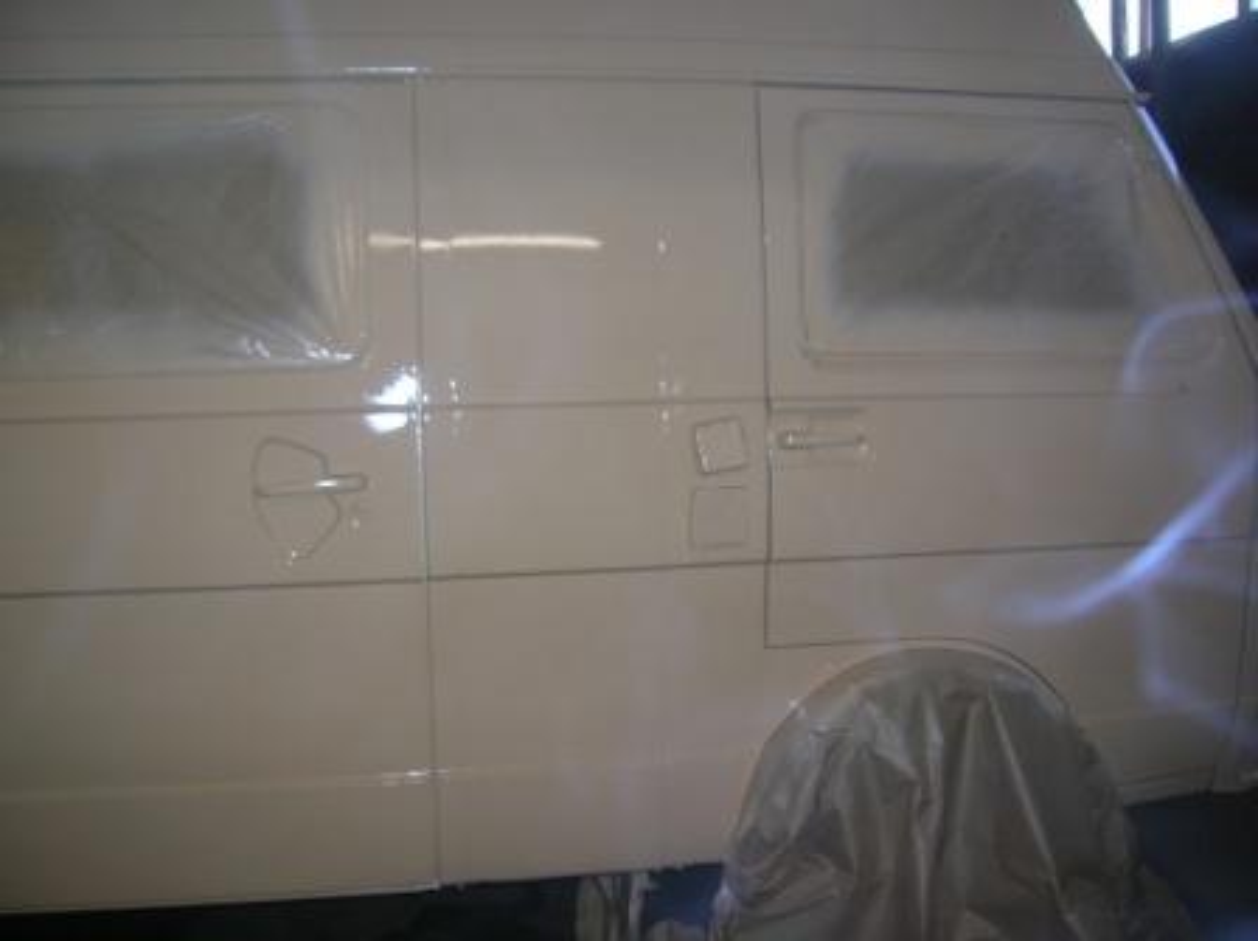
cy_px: 470
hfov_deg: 54.0
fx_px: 1234
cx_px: 629
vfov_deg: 41.7
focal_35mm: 34
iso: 50
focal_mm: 5.7
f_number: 2.9
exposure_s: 1/60.1
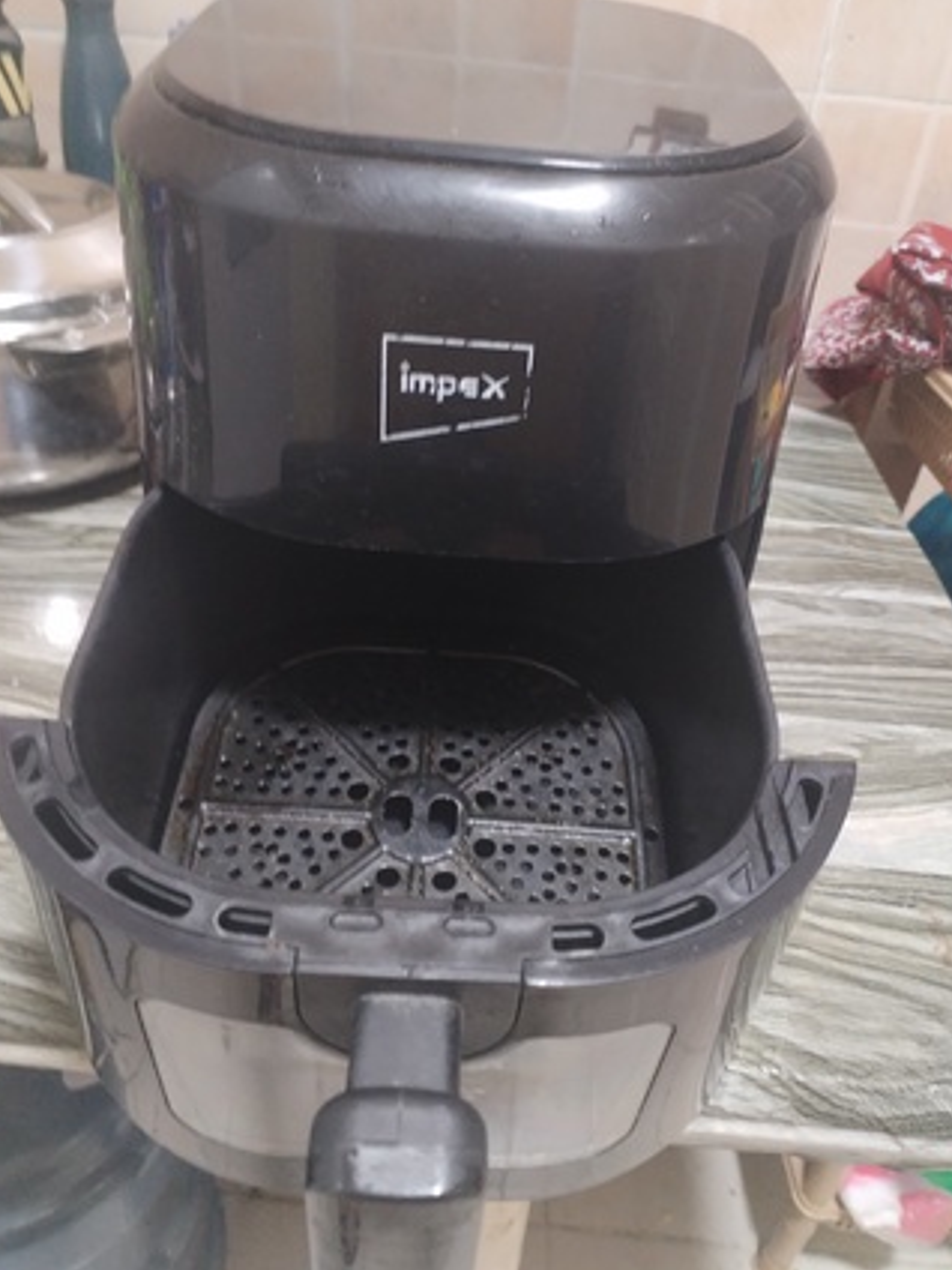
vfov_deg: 63.4
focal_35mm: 28
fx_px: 1027
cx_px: 472
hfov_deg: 49.7
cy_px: 616
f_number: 1.8
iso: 1499
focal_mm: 4.75
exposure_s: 1/16.7
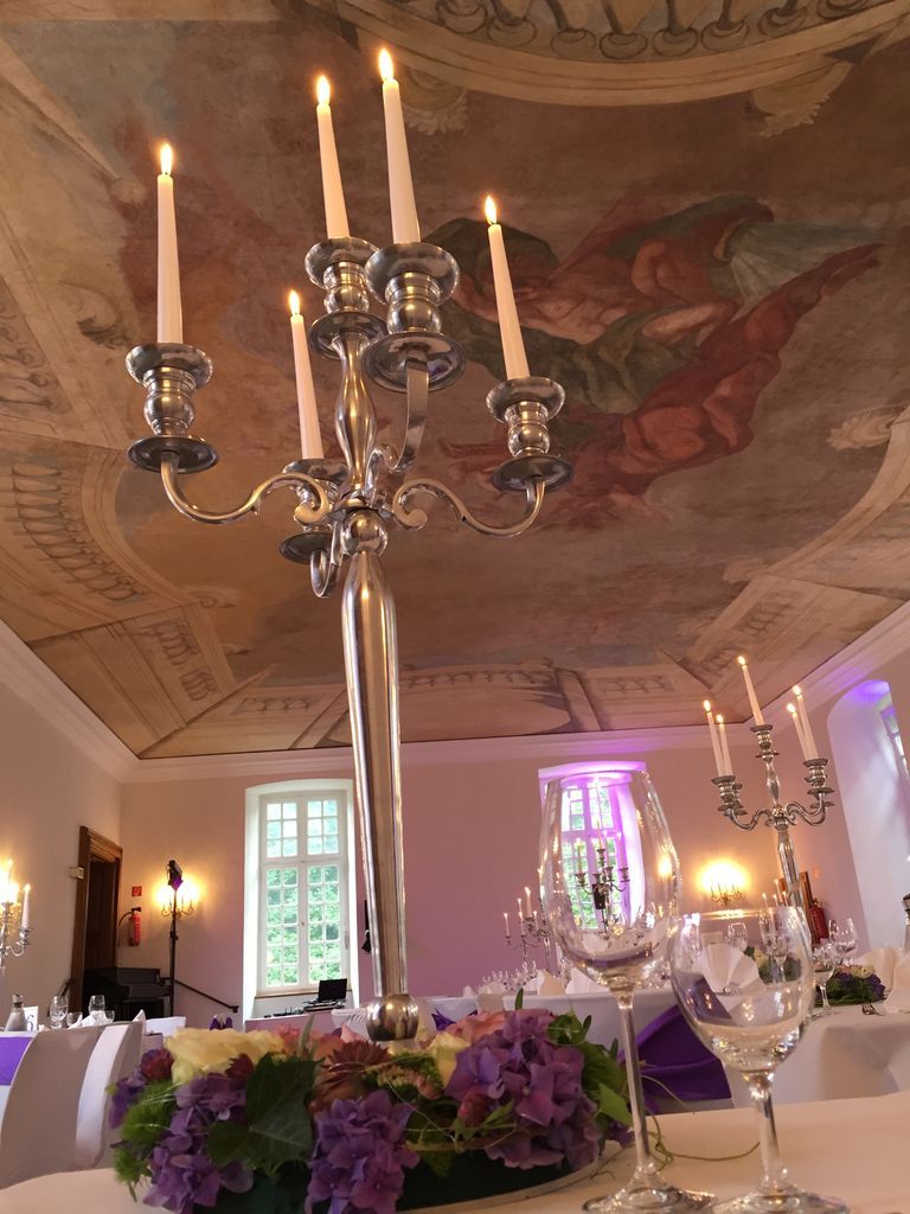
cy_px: 607
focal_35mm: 29
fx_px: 1016
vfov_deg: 61.7
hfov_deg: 48.2
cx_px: 455
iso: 125
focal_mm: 4.15
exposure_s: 1/33
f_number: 2.2
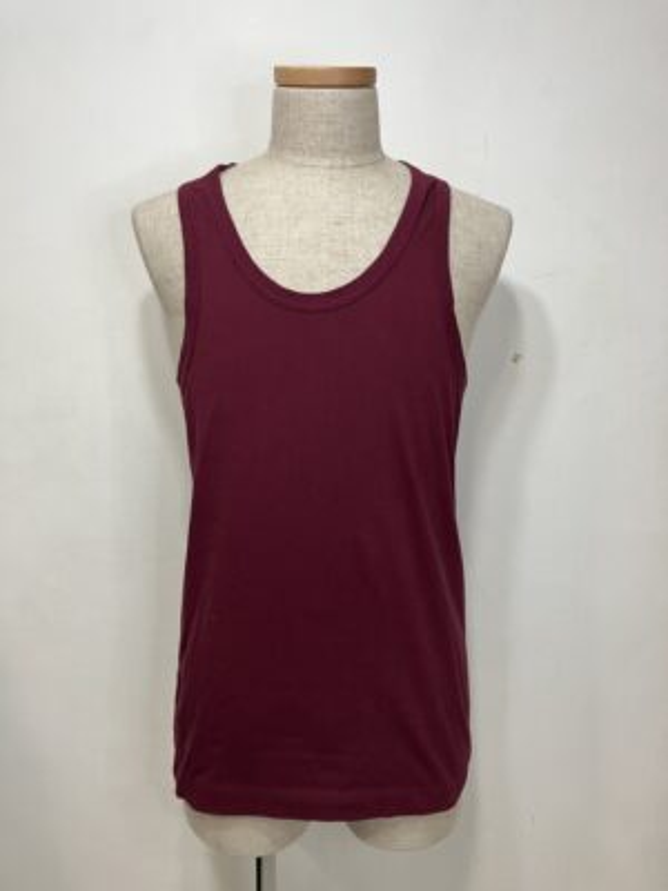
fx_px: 720
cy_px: 446
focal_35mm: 28
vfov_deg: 63.4
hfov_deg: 49.7
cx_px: 334
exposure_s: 1/50
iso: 64
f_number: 1.8
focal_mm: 3.99
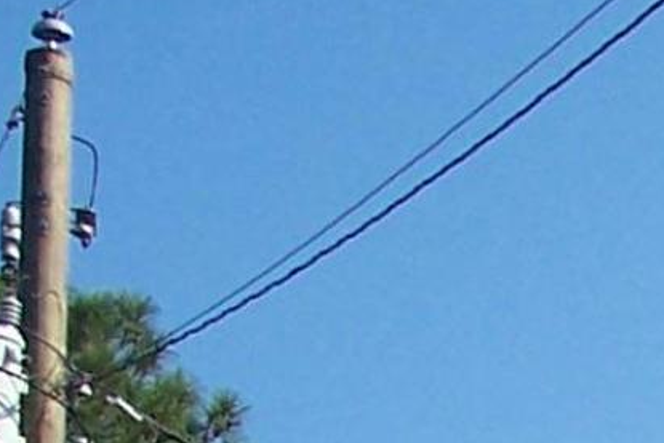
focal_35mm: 293
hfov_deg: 6.5
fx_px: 5406
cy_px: 1606
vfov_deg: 4.4
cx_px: 1891
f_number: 4
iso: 100
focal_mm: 8
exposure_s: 1/750
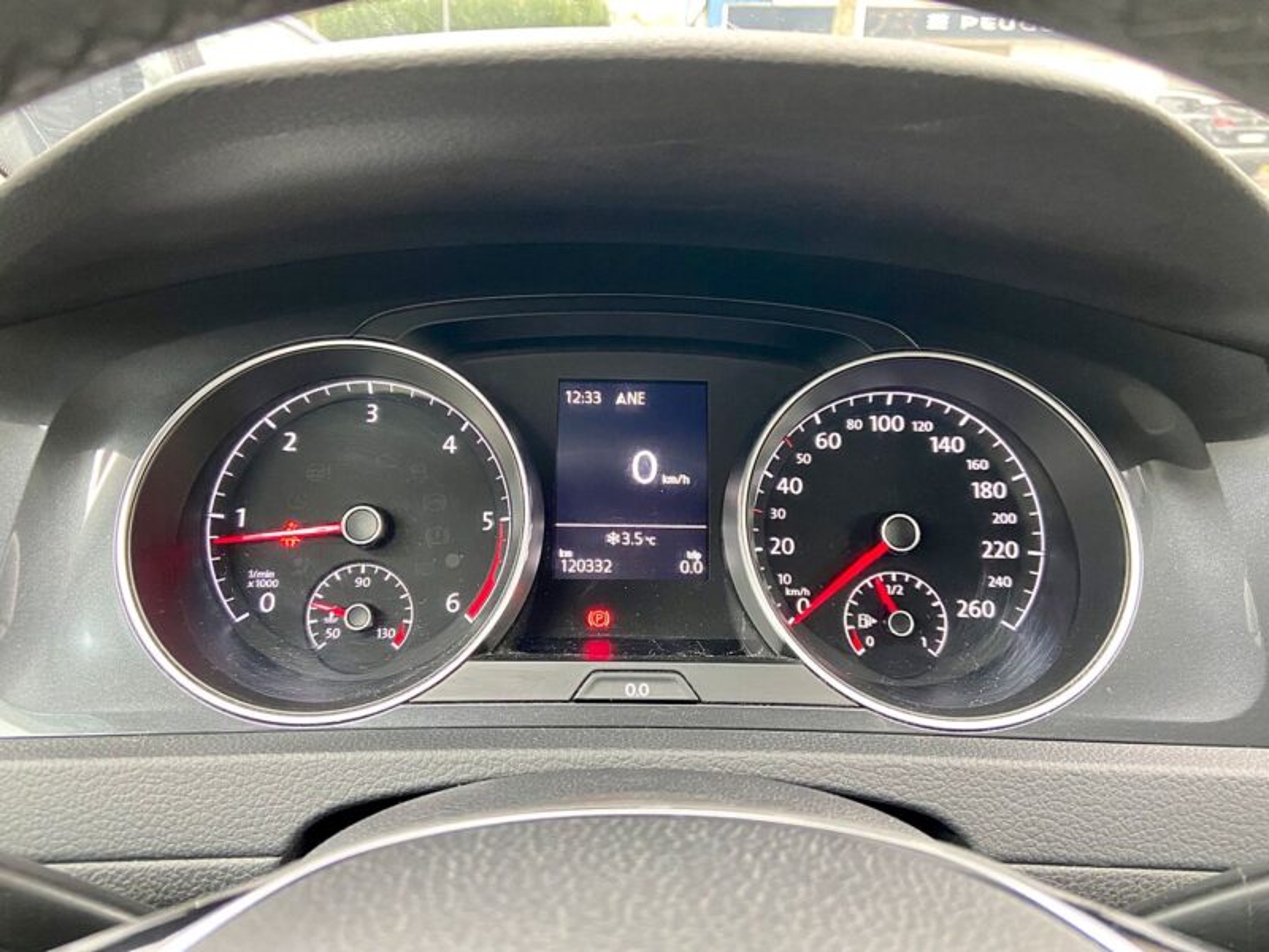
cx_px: 634
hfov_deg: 67.3
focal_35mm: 26
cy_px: 476
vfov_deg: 53.1
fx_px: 953
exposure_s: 1/60
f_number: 1.8
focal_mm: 4.25
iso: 400
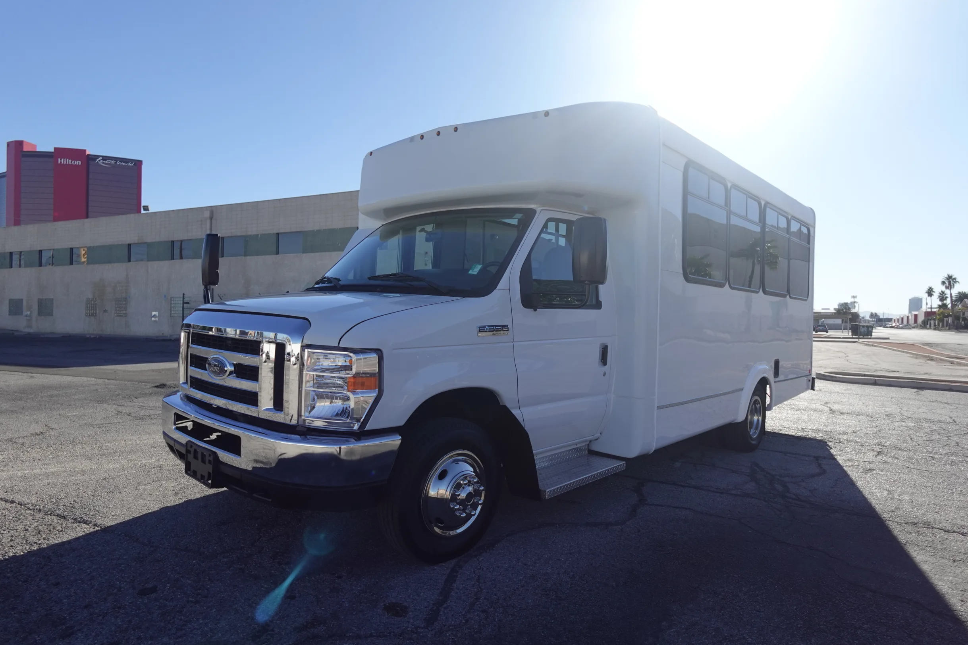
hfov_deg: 81.2
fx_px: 565
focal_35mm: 21
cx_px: 496
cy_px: 325
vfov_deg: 59.5
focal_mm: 7.6
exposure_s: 1/3200
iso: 125
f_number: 2
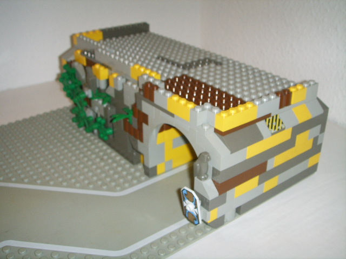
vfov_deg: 36.8
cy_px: 130
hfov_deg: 47.9
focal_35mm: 39
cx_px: 173
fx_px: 390
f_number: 3.5
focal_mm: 6.6
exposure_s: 1/45
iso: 100
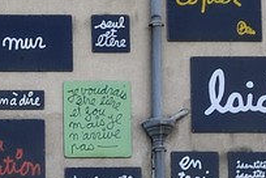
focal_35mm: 228
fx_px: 1685
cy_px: 339
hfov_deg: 7.5
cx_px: -635
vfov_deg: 5.9
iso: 200
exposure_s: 1/125
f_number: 5.6
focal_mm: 29
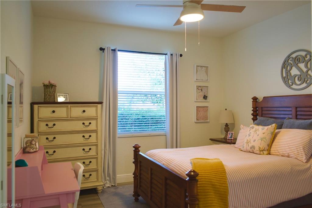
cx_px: 156
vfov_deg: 46.4
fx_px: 243
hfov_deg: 65.5
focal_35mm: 28
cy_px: 104
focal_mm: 28
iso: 800
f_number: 4
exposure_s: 1/30
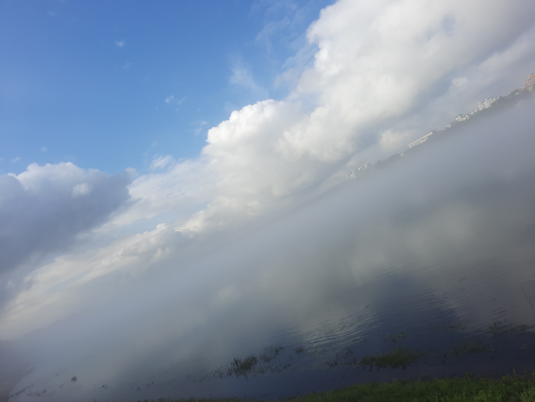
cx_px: 268
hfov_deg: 69.4
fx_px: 386
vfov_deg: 54.9
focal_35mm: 25
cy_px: 201
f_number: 2
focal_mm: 4.6
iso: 32
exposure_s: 1/1227
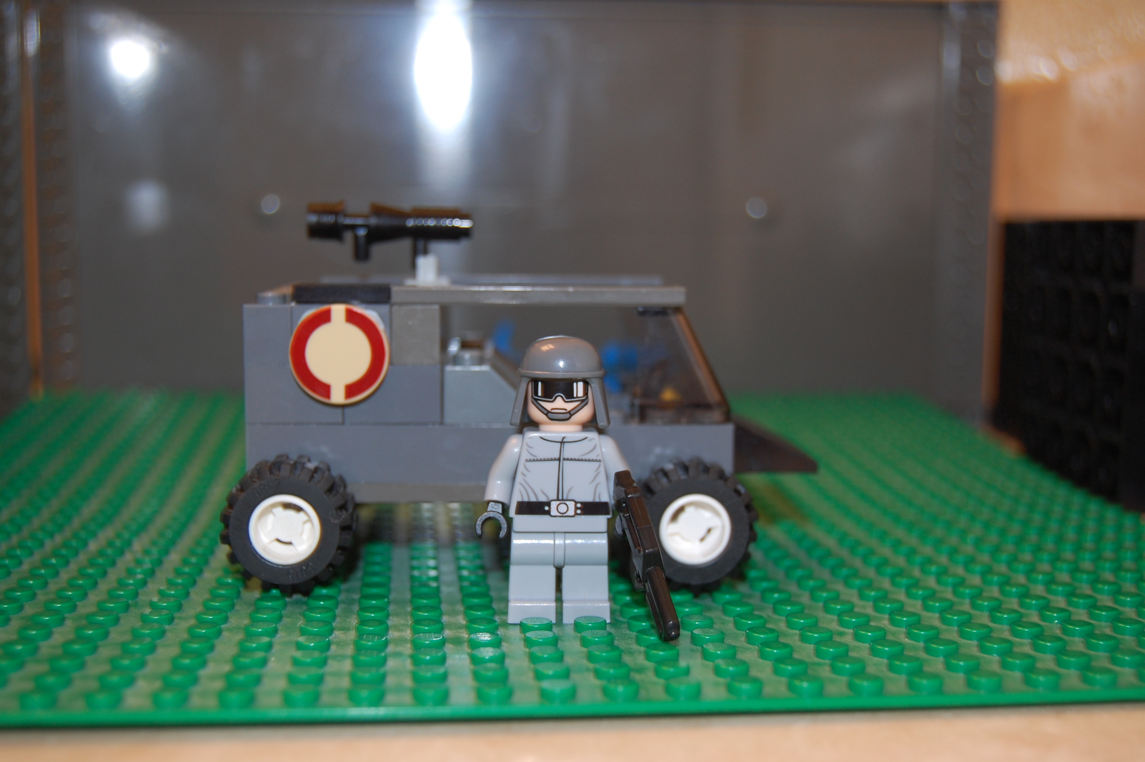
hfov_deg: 41.1
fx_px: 1525
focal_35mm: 48
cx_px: 572
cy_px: 381
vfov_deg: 28.0
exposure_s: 1/60
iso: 320
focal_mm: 32
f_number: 4.5
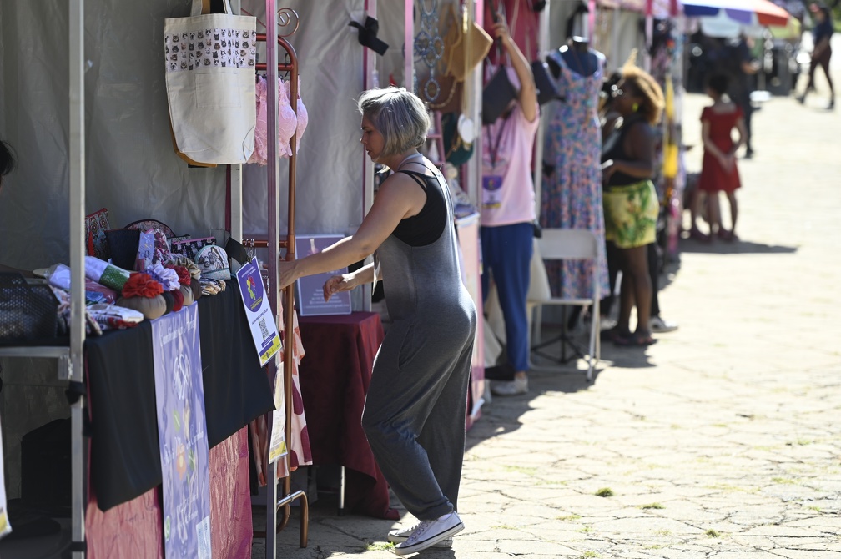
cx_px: 420
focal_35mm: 135
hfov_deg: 15.2
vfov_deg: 10.1
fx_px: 3151
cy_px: 280
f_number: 4
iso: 200
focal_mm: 135
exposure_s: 1/800
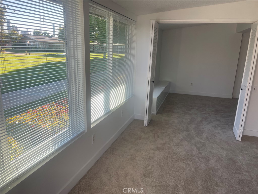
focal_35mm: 25
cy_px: 97
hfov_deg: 69.4
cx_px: 129
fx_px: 186
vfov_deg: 54.9
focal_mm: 5.1
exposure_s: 1/284
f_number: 1.6
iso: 32
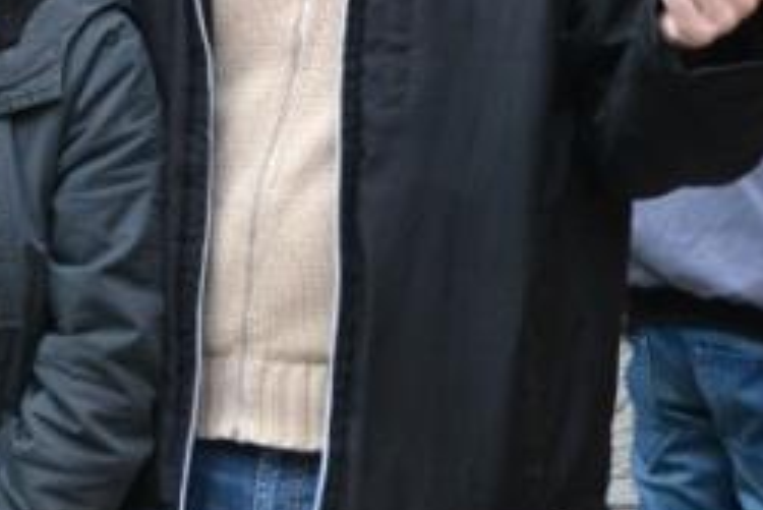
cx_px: 9
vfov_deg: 10.9
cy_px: -160
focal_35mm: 123
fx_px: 2608
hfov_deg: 16.3
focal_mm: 20
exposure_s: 1/25
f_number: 3.8
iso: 400
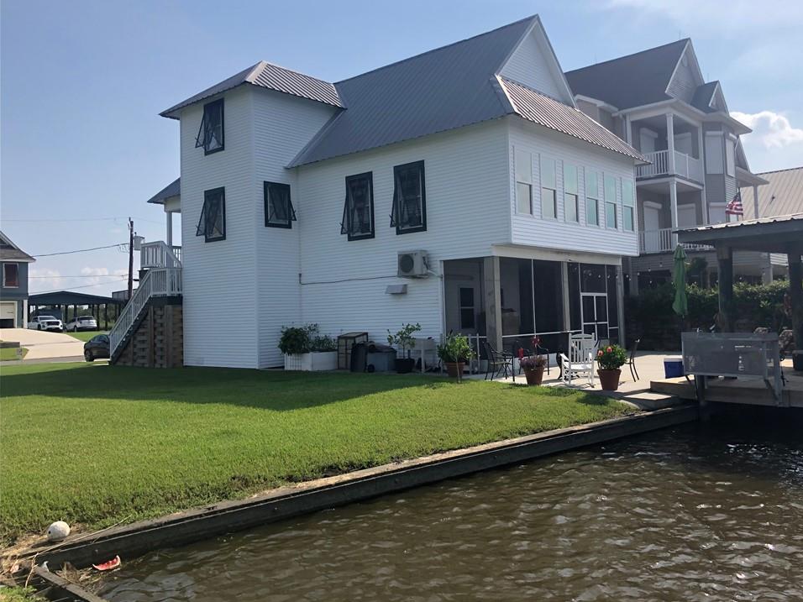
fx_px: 696
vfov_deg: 46.8
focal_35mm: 30
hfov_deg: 59.9
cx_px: 429
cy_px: 281
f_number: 1.8
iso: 20
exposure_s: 1/2315
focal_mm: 3.99
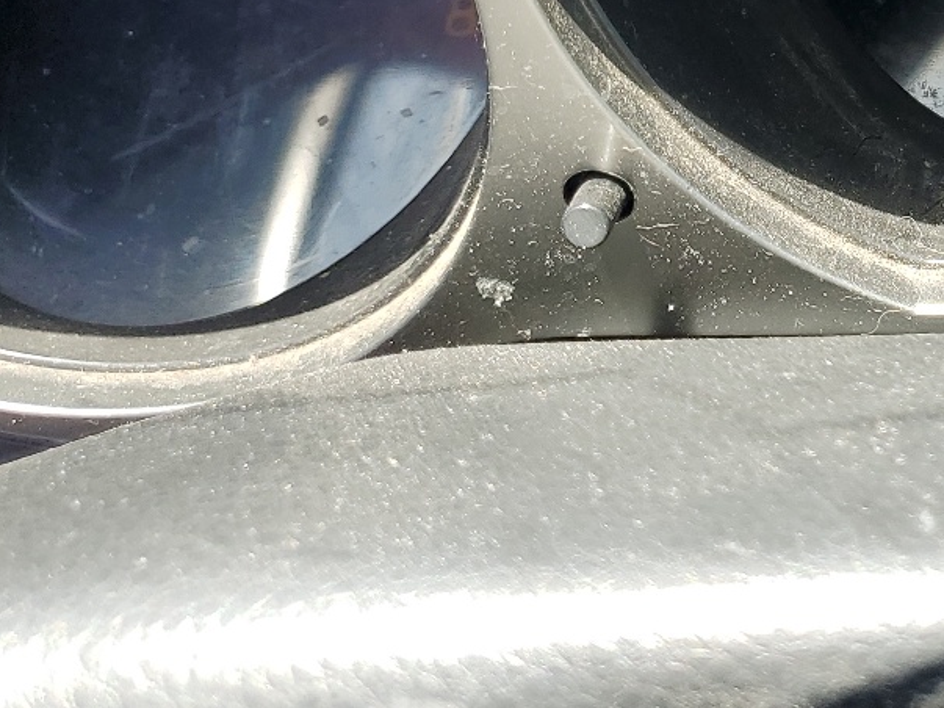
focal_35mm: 69
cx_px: 1076
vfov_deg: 20.2
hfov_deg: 25.8
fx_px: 1881
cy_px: -107
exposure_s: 1/294
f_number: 1.5
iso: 50
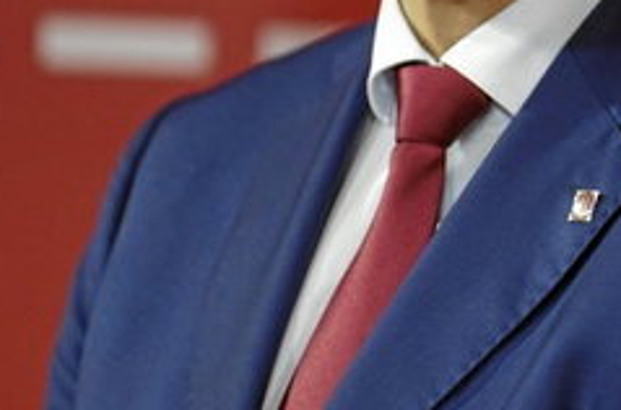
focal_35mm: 607
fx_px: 10443
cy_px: -67
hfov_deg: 3.4
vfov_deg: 2.3
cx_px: 592
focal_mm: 200
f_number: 2.8
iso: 2000
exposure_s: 1/1000
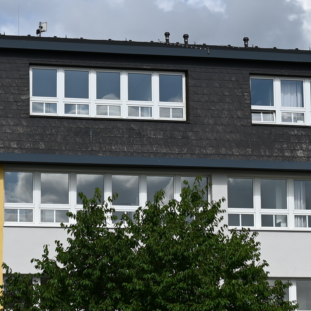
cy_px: 220
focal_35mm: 131
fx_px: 1332
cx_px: 149
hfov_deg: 13.3
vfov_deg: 13.3
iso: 100
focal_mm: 32.5
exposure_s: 1/320
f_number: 9
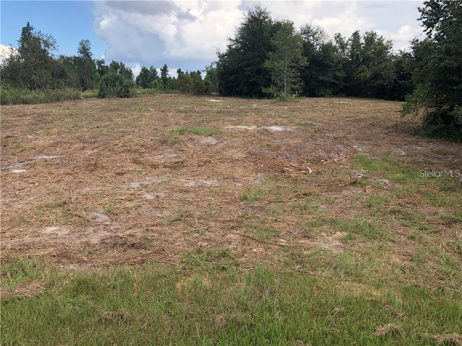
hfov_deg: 63.4
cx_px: 231
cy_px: 173
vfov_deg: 49.7
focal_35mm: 28
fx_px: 374
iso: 20
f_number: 1.8
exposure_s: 1/762
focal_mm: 3.99
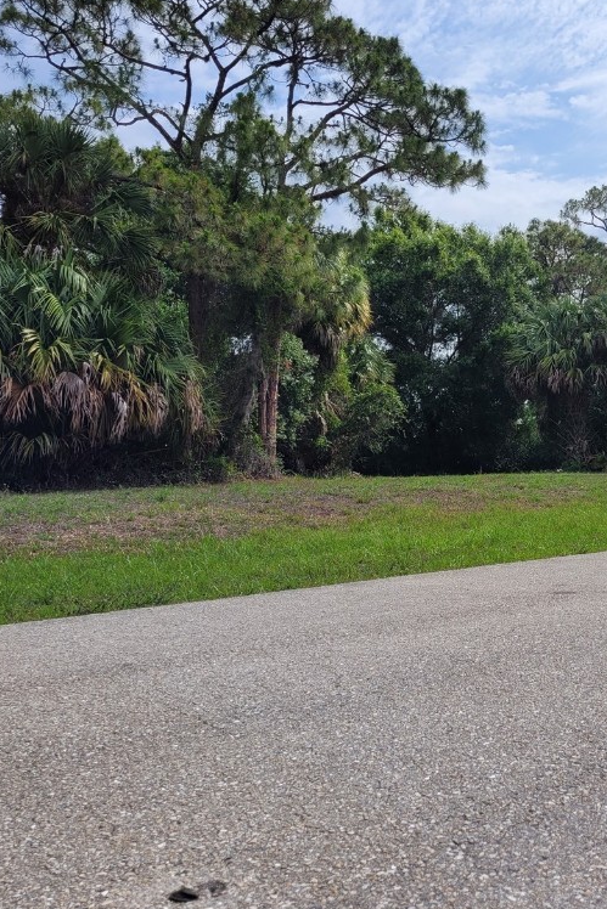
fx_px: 935
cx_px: 480
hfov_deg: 34.9
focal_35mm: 37
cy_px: 454
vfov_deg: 51.9
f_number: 1.8
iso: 40
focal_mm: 5.4
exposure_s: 1/4385
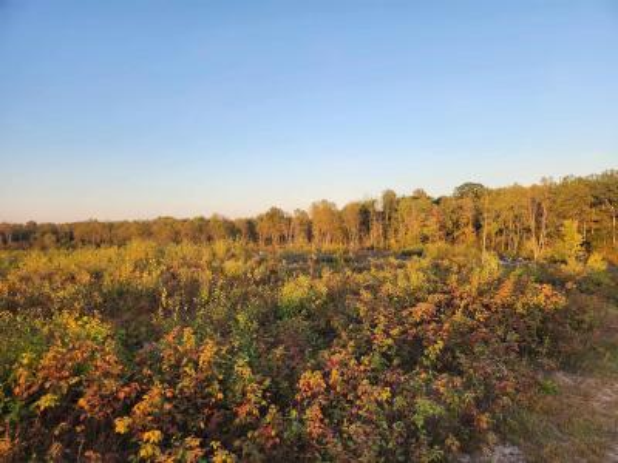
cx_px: 309
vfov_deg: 58.9
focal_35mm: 23
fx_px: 411
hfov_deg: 73.9
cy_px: 232
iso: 20
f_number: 1.8
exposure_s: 1/225
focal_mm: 5.4
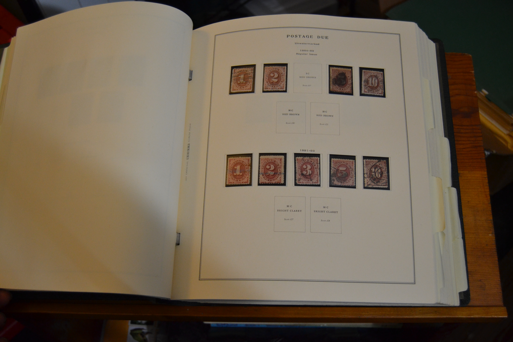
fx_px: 513
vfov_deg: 36.9
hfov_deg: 53.1
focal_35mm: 36
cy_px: 171
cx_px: 256
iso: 1000
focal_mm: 24
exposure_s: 1/60
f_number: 3.8
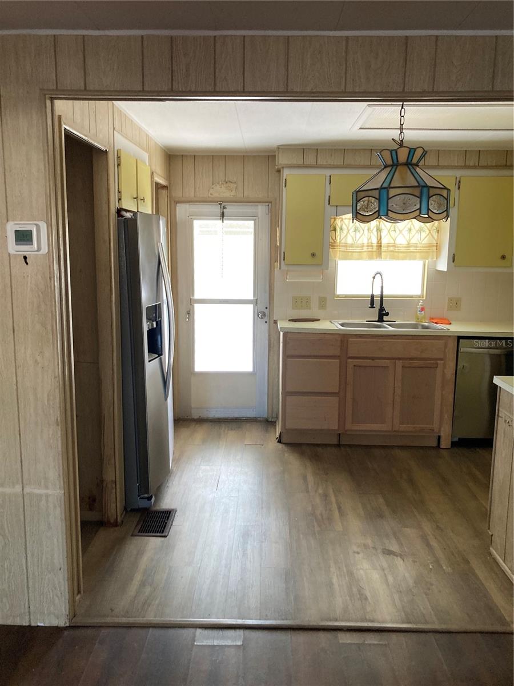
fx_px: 554
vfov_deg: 63.4
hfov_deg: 49.7
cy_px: 343
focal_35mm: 28
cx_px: 257
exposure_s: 1/60
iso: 160
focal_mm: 3.99
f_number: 1.8
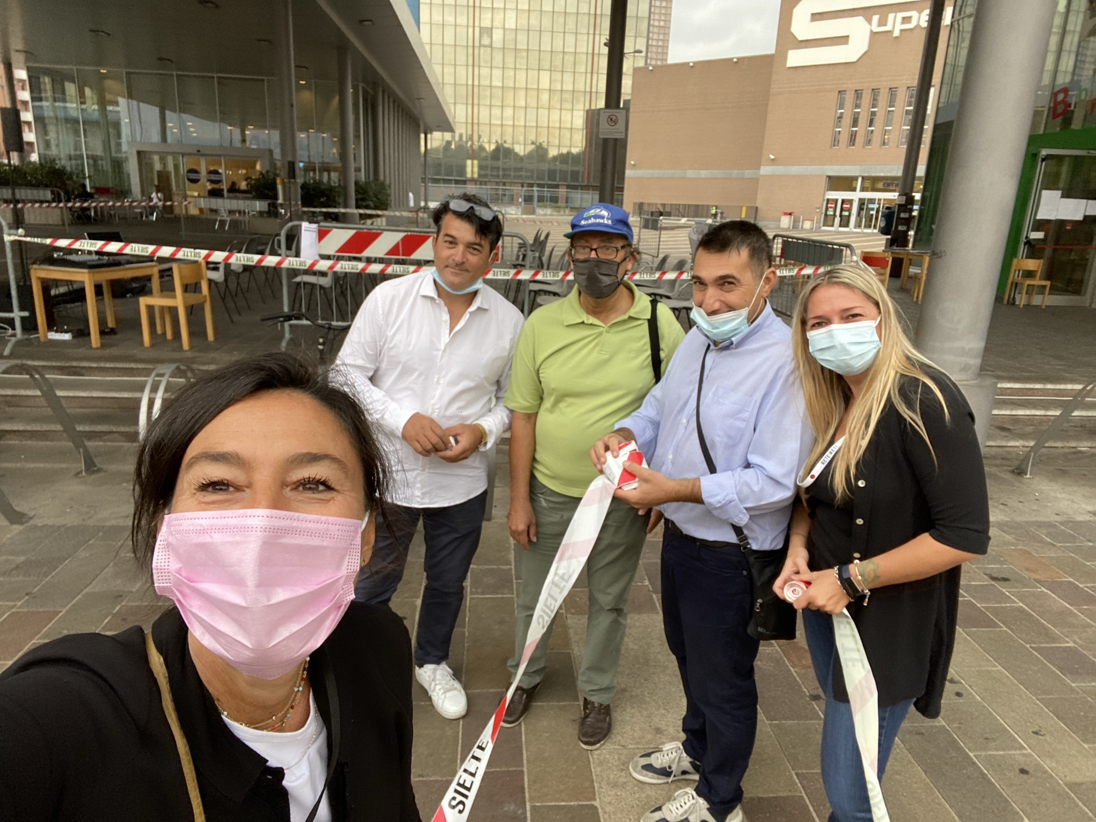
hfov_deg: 73.9
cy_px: 411
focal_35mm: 23
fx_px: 728
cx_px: 548
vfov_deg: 58.9
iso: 50
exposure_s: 1/122
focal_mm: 2.71
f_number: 2.2
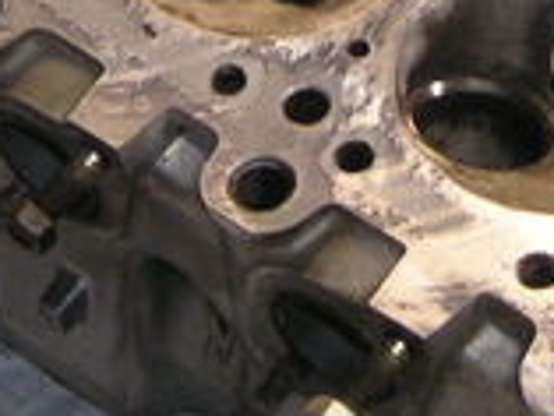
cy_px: -4
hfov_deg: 12.7
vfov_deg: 9.5
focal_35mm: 155
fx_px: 2483
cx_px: 293
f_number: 2.8
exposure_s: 1/10
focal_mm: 6
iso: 100
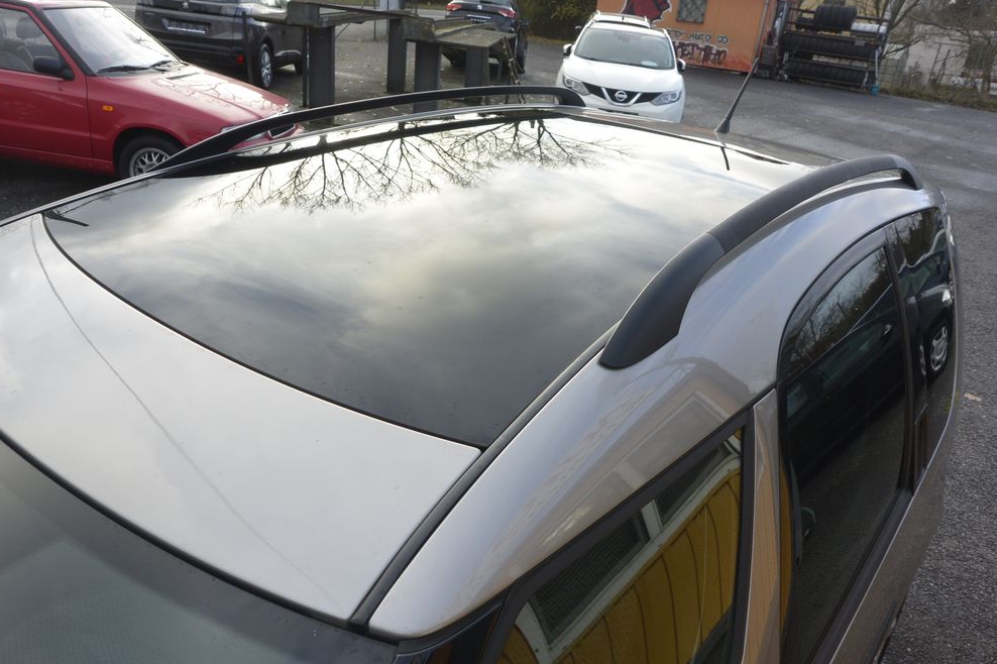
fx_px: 775
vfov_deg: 46.4
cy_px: 331
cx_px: 510
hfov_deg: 65.5
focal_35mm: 28
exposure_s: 1/320
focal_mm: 10
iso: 160
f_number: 4.5
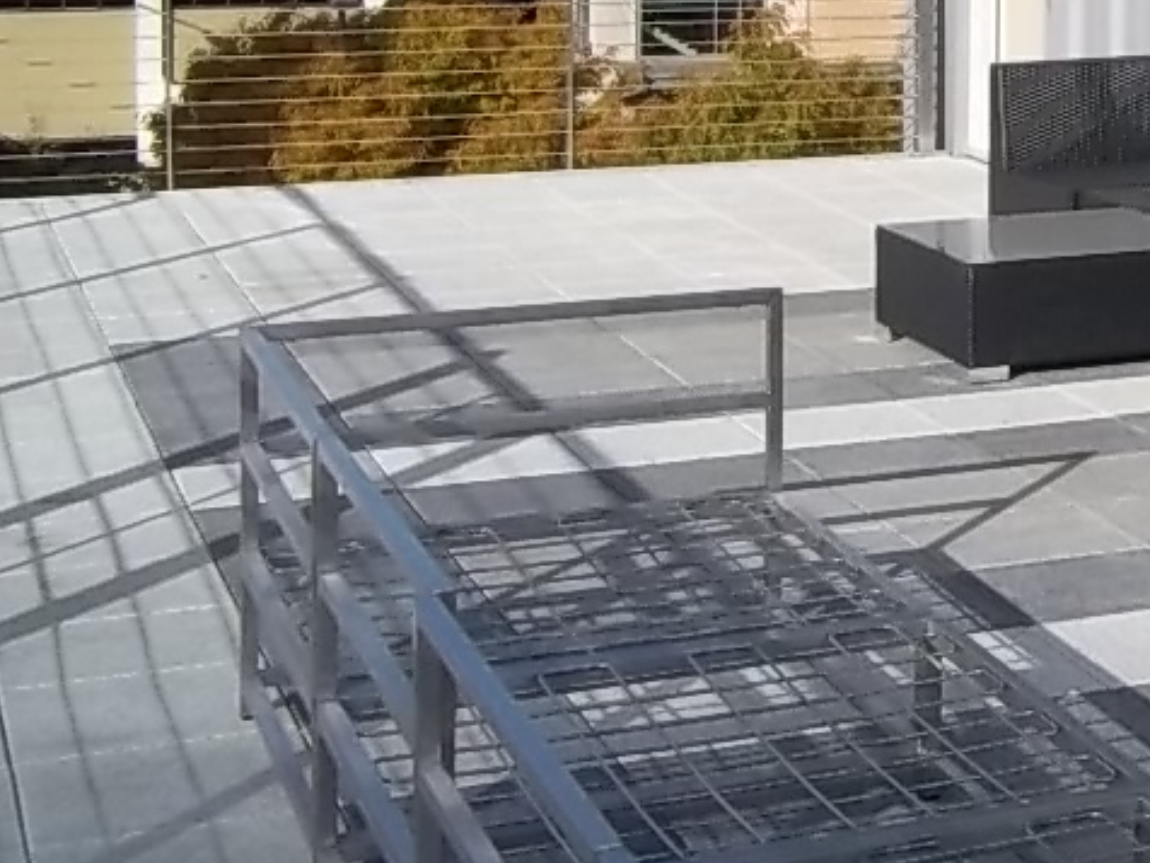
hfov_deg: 20.6
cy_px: -22
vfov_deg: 16.8
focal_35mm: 86
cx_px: 1524
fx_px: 2857
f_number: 5.5
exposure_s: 1/400
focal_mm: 5.7
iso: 80
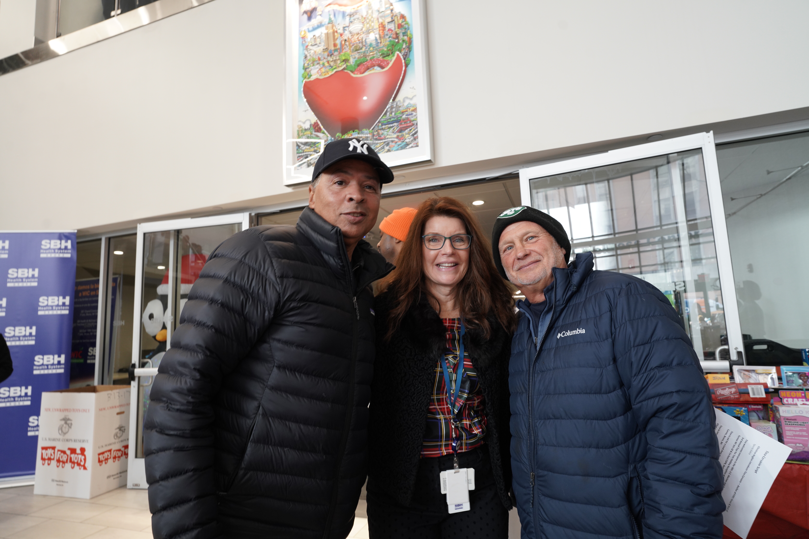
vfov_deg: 61.9
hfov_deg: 84.0
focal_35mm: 20
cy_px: 270
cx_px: 404
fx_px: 449
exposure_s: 1/30
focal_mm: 20
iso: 640
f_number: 6.3
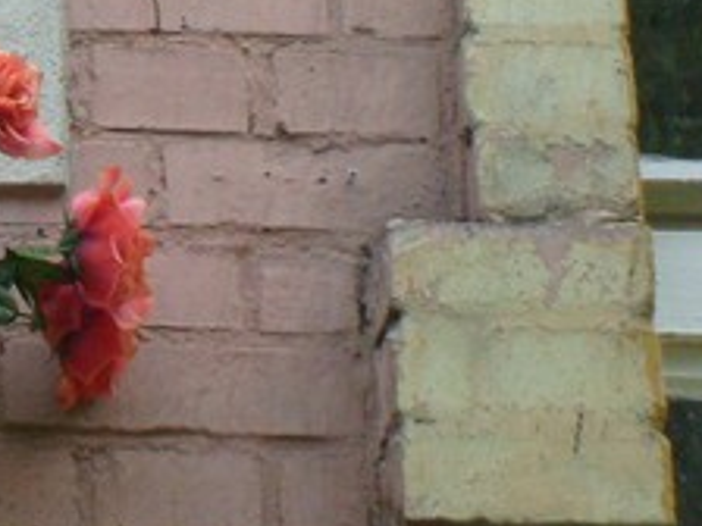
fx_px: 6713
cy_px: -70
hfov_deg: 5.9
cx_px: -373
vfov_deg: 4.5
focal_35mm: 331
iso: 160
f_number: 4.9
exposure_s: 1/90
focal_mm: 17.4
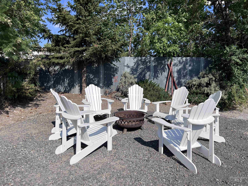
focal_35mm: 26
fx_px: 186
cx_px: 124
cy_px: 93
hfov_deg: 67.3
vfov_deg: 53.1
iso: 50
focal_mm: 5.7
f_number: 1.5
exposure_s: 1/6579
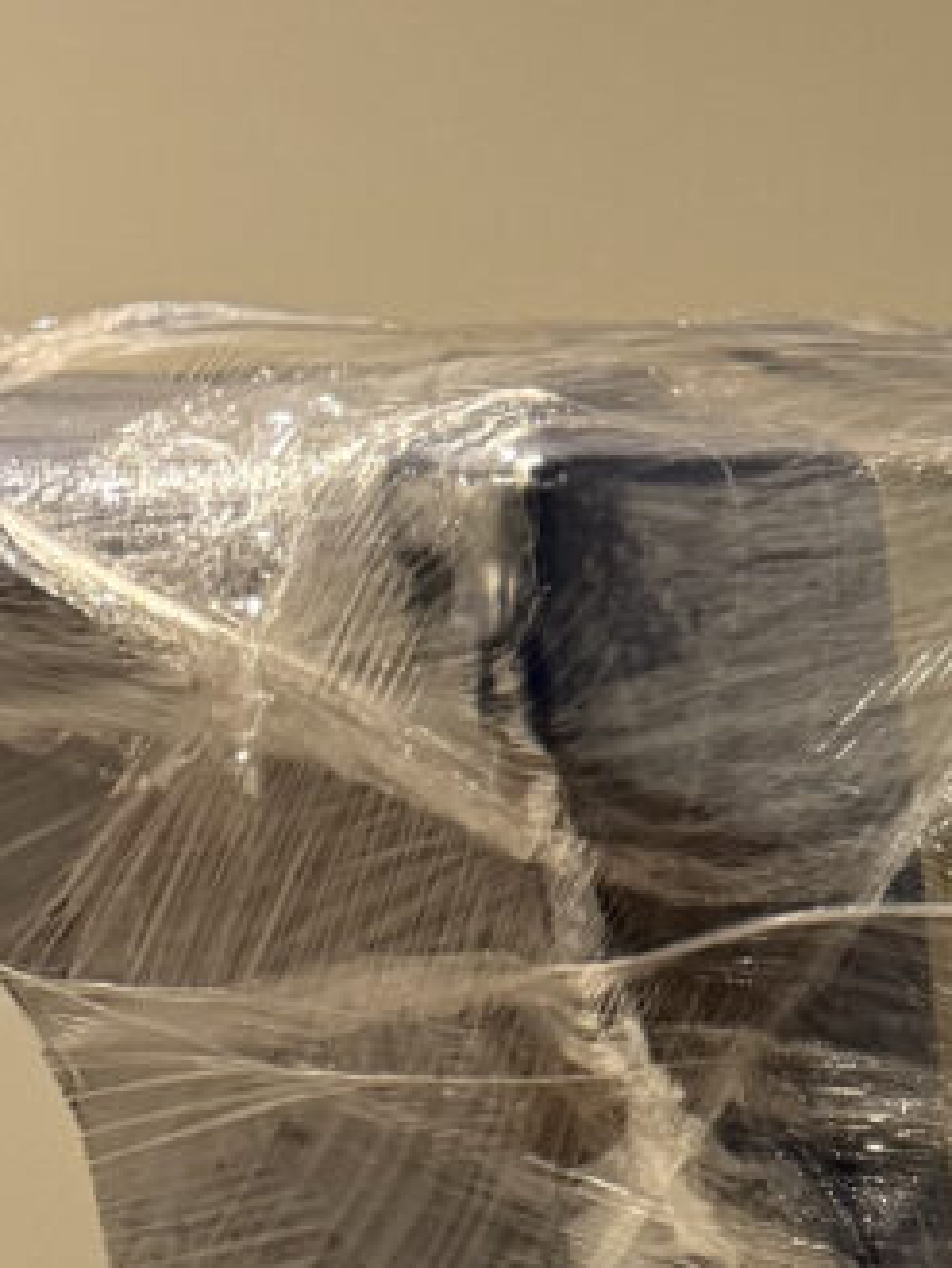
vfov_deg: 12.6
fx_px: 5130
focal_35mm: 140
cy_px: 2397
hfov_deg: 9.6
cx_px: 2155
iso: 250
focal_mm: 6.76
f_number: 1.78
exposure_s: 1/60
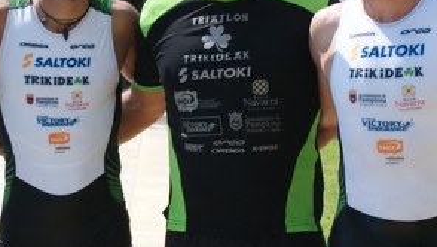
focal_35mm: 171
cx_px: 106
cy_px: 19
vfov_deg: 7.1
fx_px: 1983
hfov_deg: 12.5
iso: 100
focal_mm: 40
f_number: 9
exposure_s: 1/160
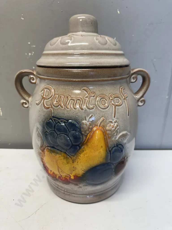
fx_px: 159
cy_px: 115
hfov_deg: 56.8
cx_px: 86
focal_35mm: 24
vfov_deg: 71.6
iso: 160
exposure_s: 1/100
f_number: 1.78
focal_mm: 6.86
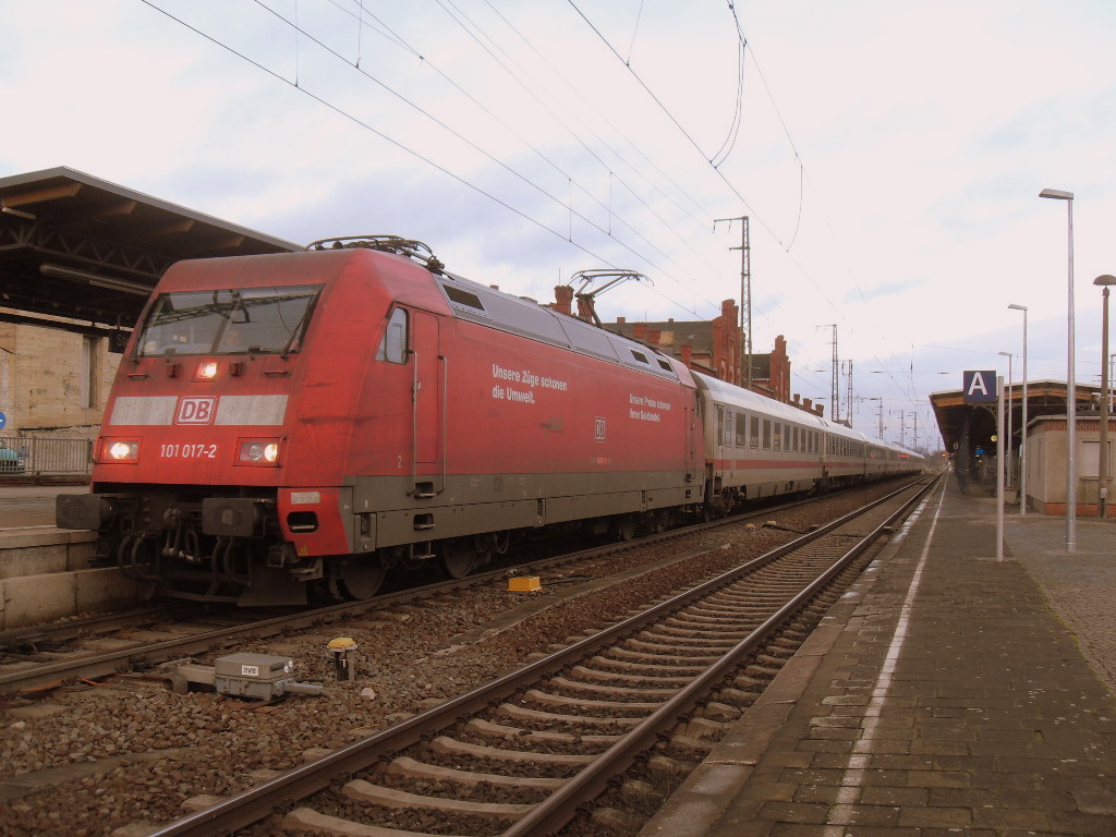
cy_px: 418
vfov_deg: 41.8
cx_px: 558
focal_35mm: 34
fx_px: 1096
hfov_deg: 54.0
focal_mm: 6.3
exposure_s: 1/90
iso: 100
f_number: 2.8
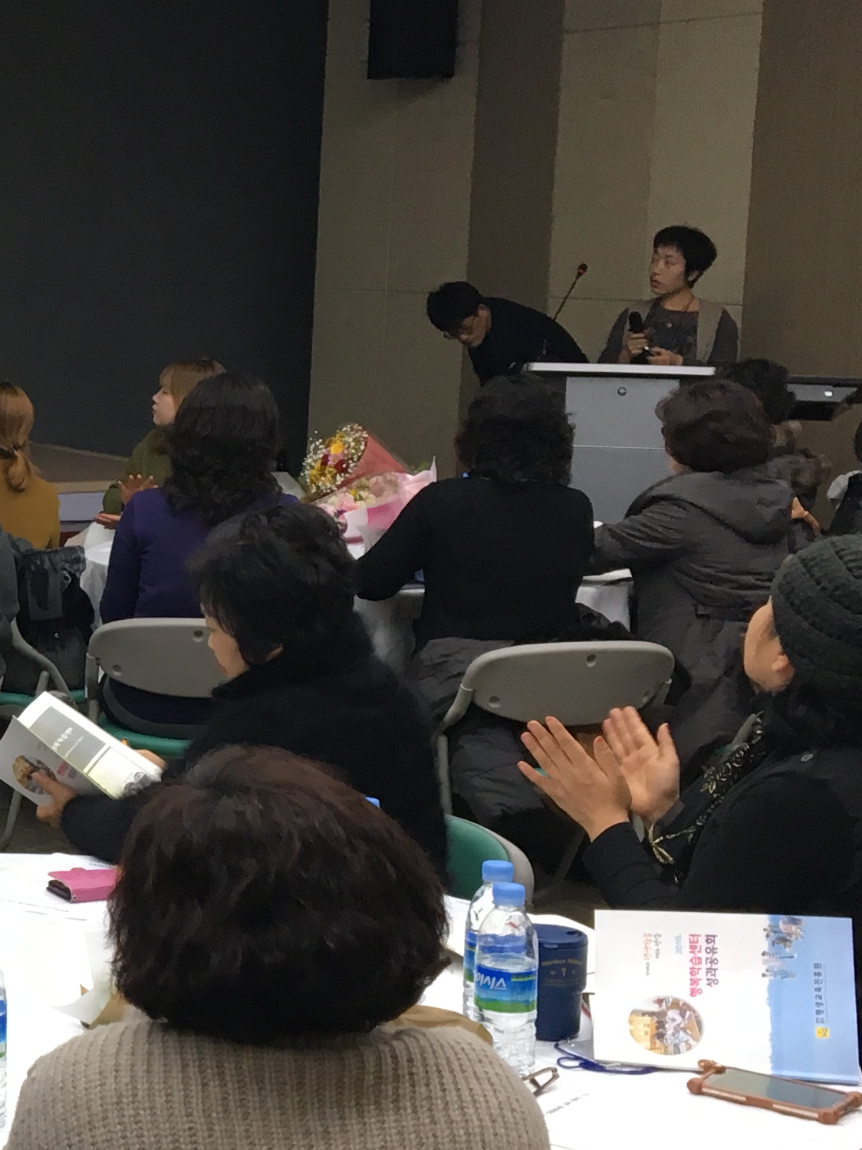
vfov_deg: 25.0
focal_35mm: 78
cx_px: -323
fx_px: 2590
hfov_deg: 17.5
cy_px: 630
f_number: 2.2
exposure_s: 1/30
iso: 50
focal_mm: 4.15
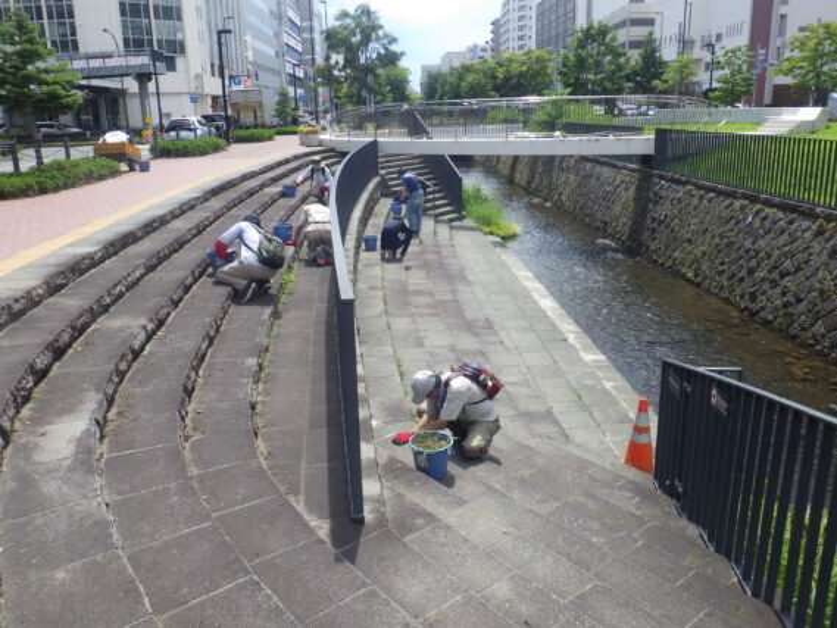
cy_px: 314
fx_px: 677
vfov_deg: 49.8
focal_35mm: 28
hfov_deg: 63.4
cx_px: 418
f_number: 4.2
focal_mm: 5
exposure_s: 1/640
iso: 125
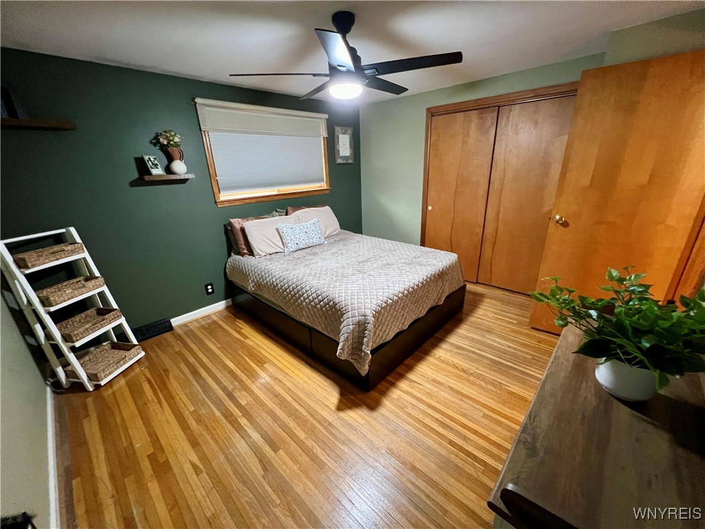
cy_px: 264
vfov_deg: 89.9
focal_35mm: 13
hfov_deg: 106.2
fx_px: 265
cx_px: 352
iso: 640
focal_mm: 1.57
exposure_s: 1/60
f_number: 1.8
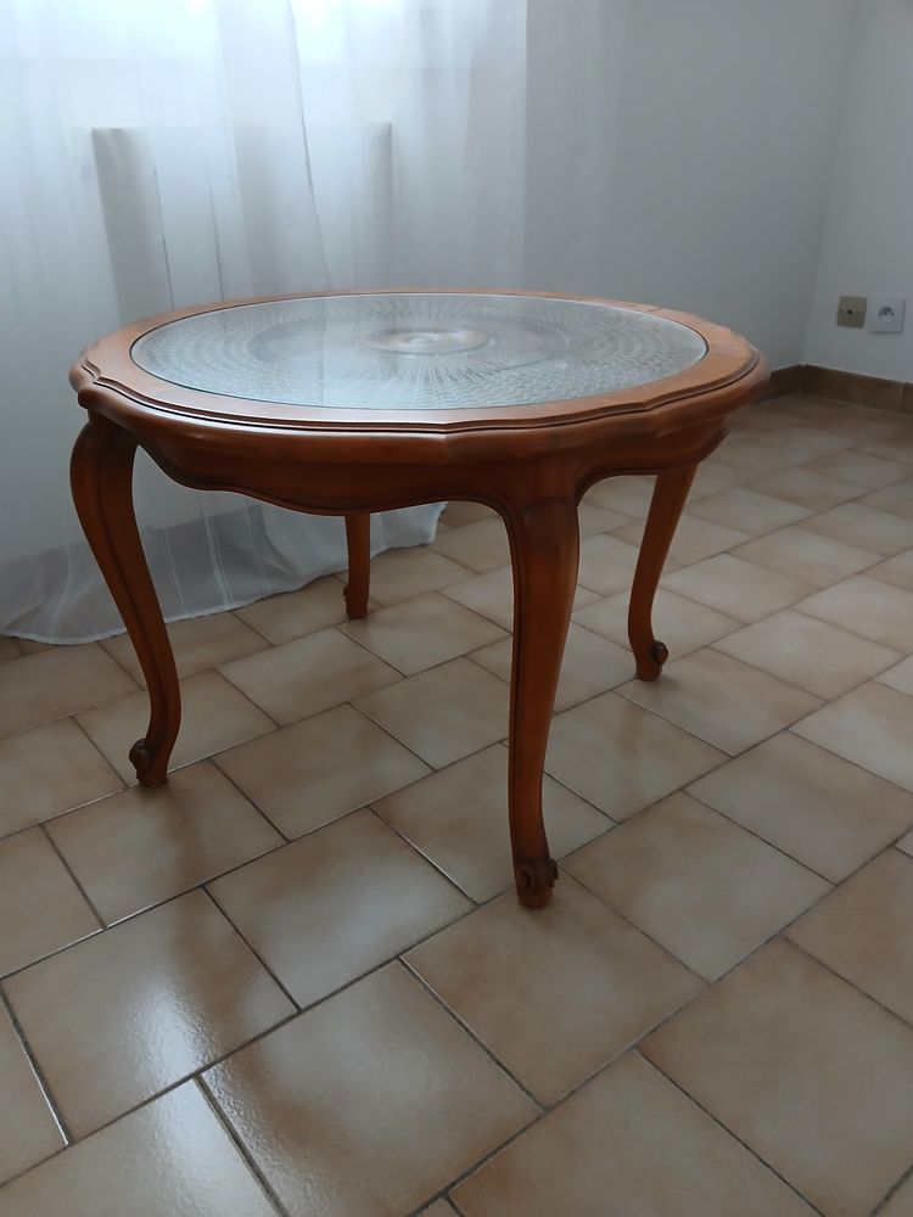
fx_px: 914
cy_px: 608
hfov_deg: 53.1
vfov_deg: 67.3
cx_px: 456
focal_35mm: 26
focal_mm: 3.98
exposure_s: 1/50
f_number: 1.8
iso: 200
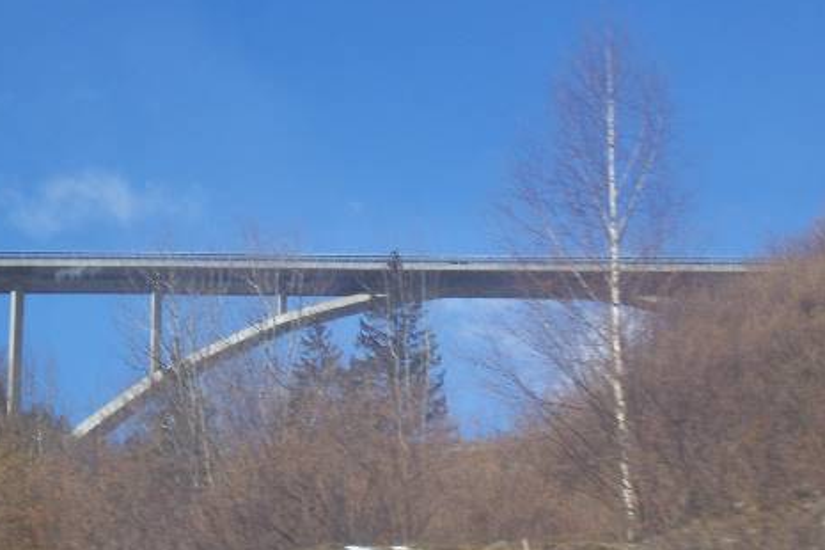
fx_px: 2956
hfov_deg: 15.9
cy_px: 309
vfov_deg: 10.6
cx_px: 355
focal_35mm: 129
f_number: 4.6
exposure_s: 1/250
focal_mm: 16.8
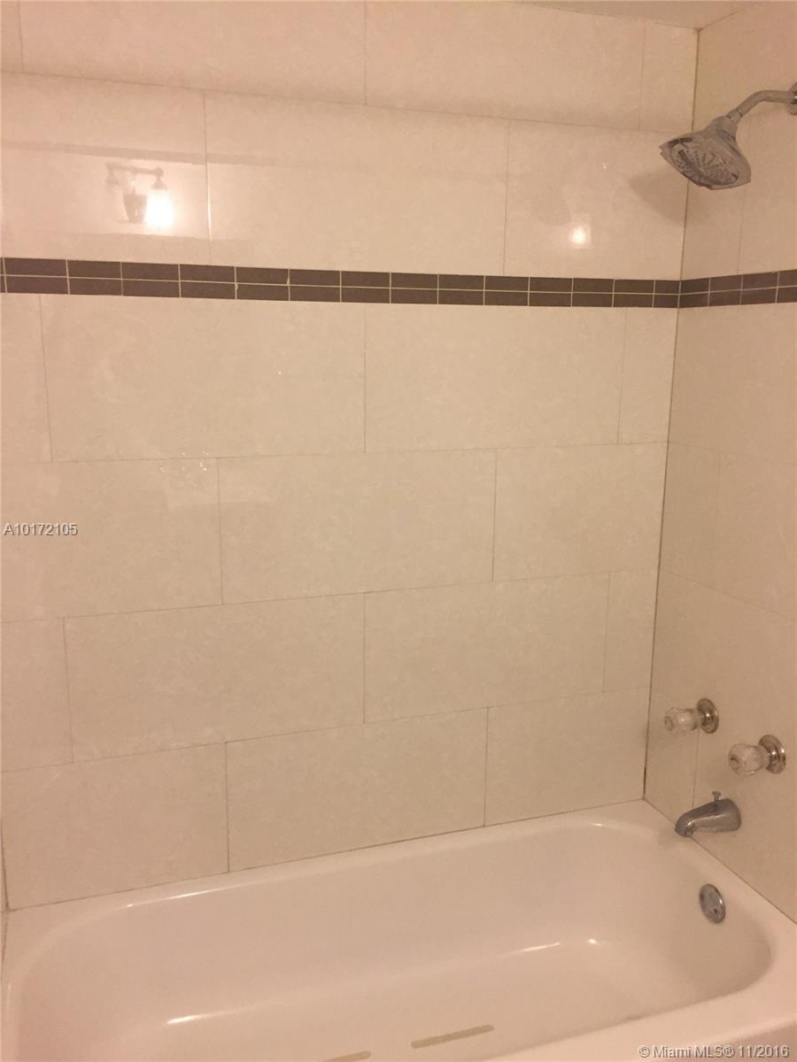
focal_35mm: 29
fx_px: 890
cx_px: 398
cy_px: 531
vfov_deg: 61.7
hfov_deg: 48.2
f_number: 2.2
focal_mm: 4.15
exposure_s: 1/30
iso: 125
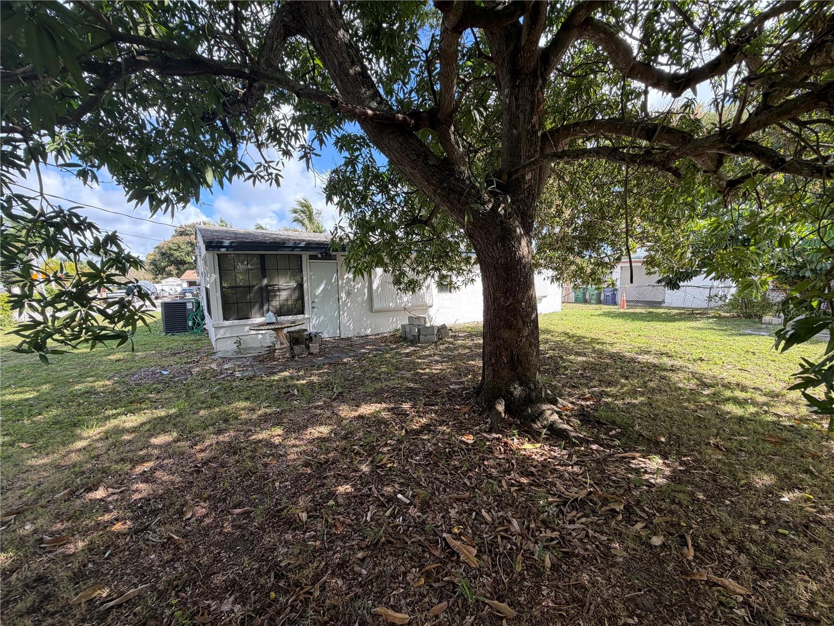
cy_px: 313
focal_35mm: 14
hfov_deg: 102.1
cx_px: 417
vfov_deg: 85.7
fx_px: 337
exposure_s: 1/226
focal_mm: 2.22
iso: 40
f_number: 2.2
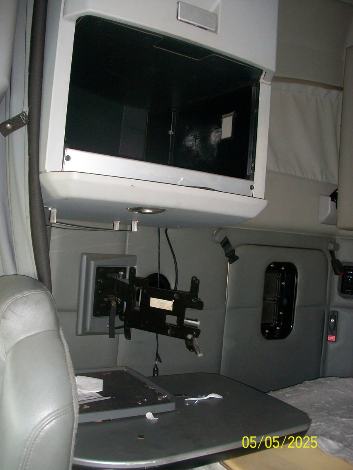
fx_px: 462
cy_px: 235
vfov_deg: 54.0
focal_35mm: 34
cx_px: 176
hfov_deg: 41.8
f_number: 2.8
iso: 120
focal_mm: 5.7
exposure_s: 1/60
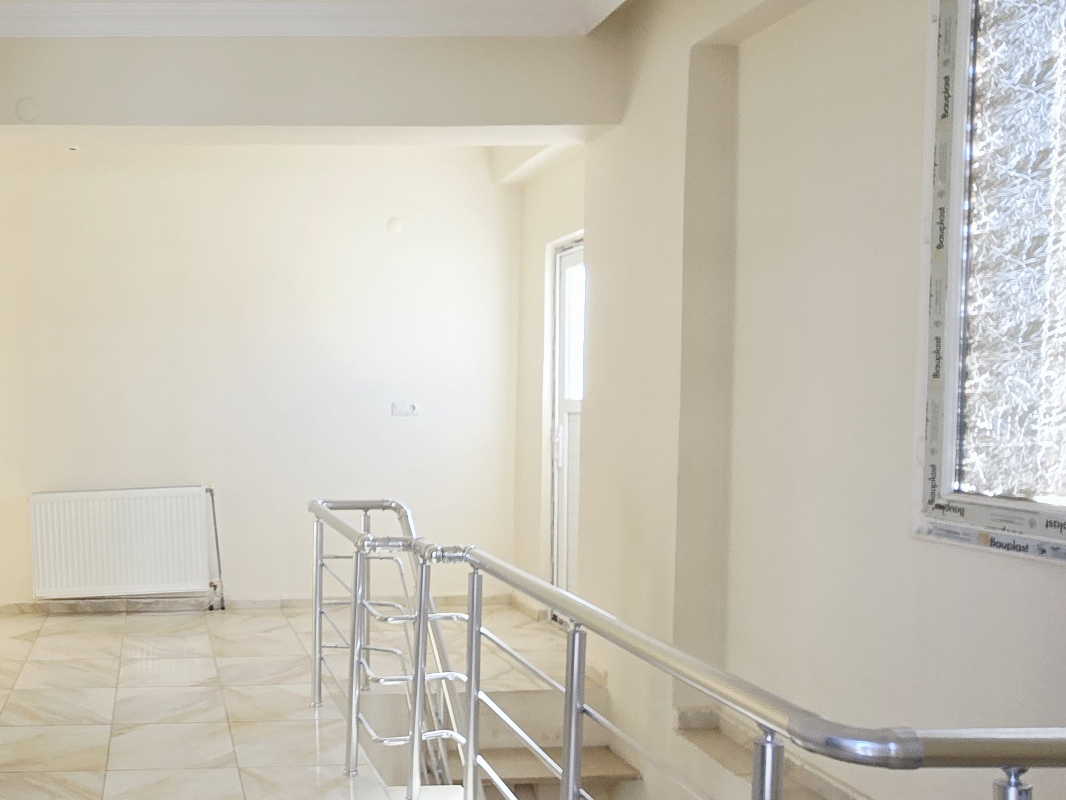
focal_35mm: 29
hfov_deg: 56.4
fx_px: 893
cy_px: 460
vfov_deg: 48.1
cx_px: 187
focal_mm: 2.2
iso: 50
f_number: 2.2
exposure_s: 1/100
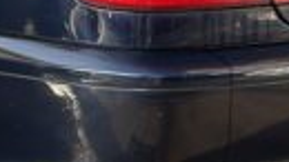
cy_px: -44
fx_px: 2474
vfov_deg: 3.7
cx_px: -44
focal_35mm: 323
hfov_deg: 6.6
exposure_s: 1/415
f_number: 1.78
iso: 64
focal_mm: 6.86
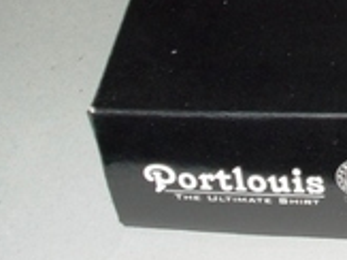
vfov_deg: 10.7
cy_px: -95
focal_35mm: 135
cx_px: 513
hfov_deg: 13.8
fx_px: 1352
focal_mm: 7.9
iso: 200
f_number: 4.2
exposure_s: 1/30
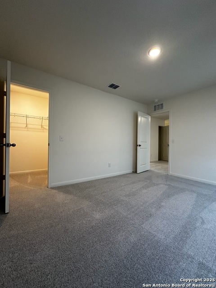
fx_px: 116
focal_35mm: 14
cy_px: 144
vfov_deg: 102.1
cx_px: 108
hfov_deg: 85.7
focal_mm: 2.22
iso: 320
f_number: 2.2
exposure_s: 1/120
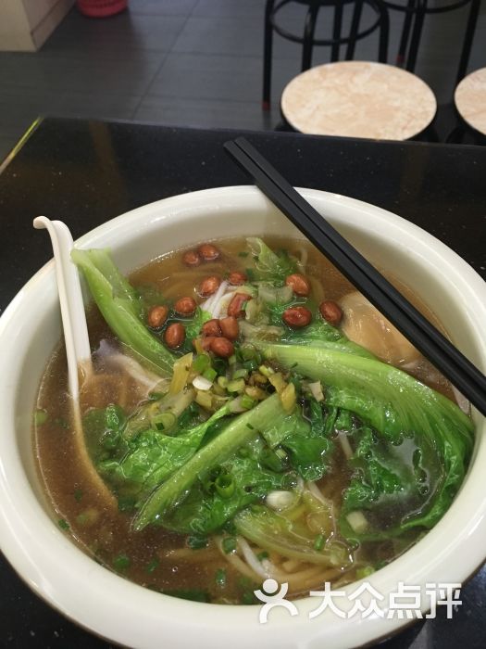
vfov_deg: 61.7
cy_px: 324
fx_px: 543
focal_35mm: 29
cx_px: 243
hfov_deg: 48.2
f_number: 2.2
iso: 160
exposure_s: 1/33
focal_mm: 4.15
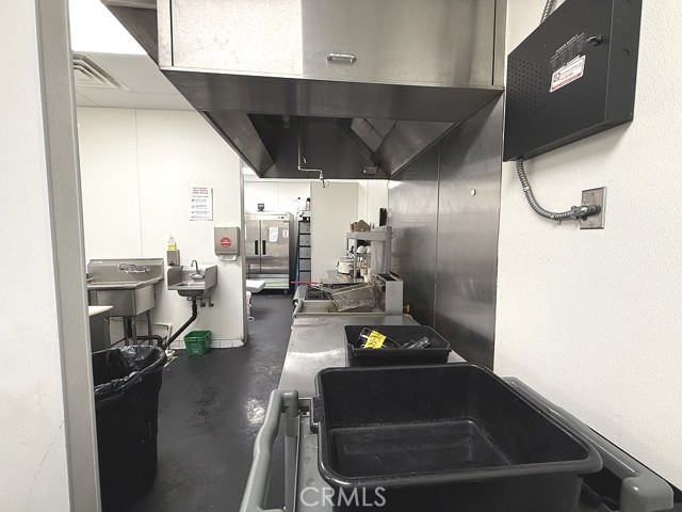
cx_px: 341
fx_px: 276
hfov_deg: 102.1
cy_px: 256
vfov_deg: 85.7
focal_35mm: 14
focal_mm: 2.22
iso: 320
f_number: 2.2
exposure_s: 1/120
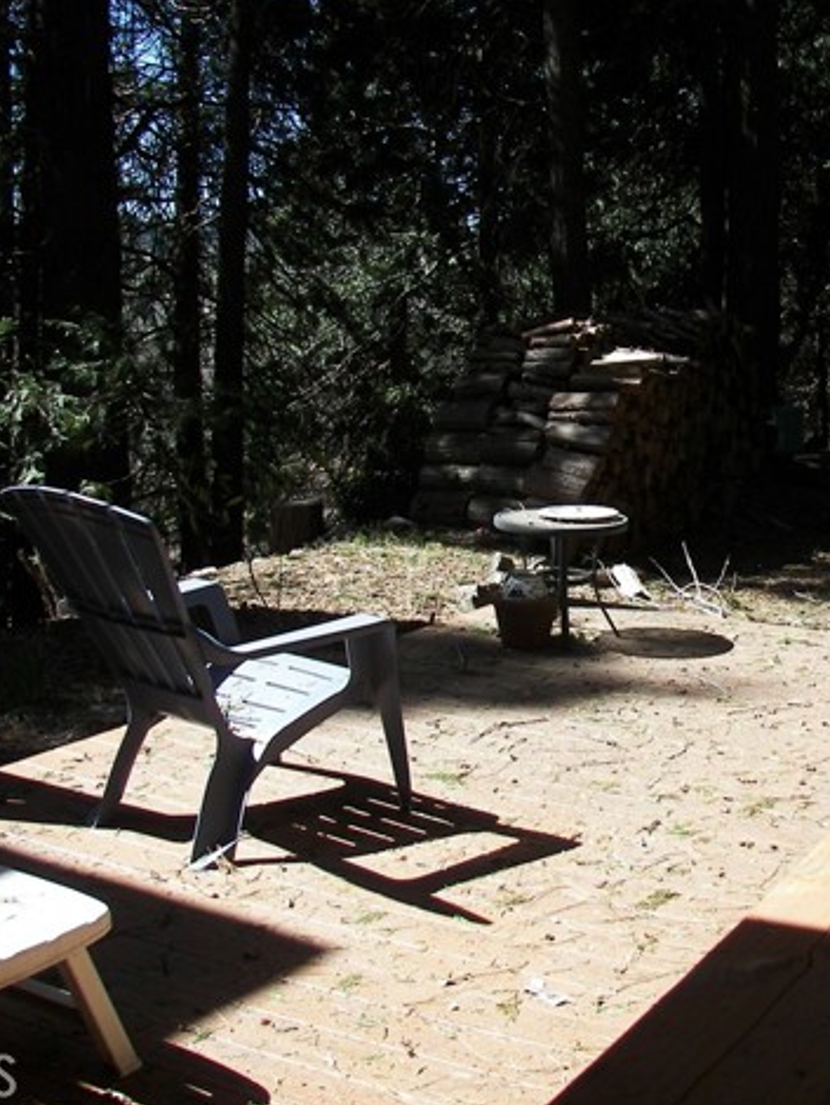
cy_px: 545
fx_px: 1565
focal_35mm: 49
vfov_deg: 38.9
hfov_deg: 29.5
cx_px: 534
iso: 50
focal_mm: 6
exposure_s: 1/400
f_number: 2.8
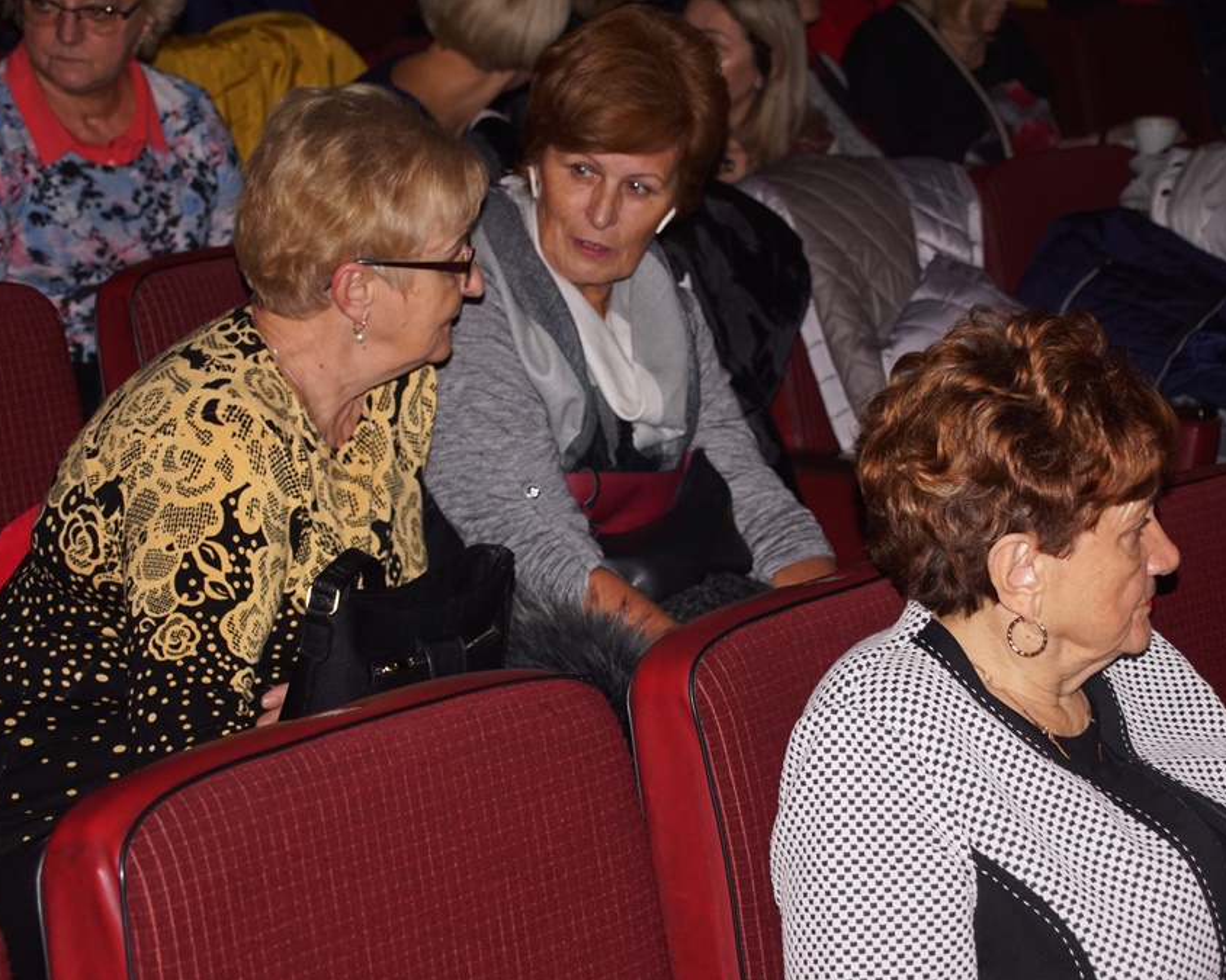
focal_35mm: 77
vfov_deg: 20.0
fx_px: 2778
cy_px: 491
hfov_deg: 24.9
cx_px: 696
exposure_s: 1/60
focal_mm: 45
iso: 800
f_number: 4.5
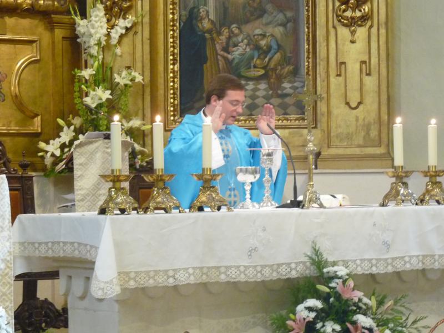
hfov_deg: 14.2
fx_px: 1783
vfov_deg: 10.7
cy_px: 166
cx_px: 222
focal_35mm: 139
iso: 400
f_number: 3.6
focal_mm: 18
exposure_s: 1/10
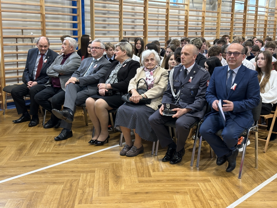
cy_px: 104
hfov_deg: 39.7
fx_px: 384
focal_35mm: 48
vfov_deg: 30.3
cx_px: 138
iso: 125
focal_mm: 6.86
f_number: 1.78
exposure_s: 1/60
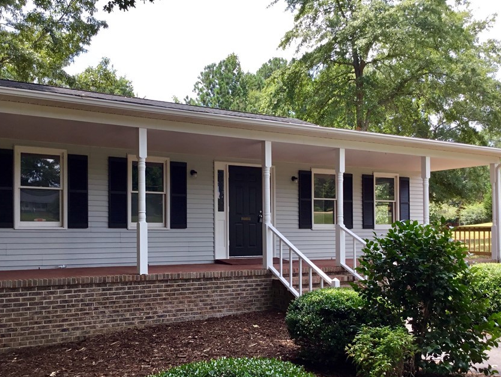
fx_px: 550
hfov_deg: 48.8
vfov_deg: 37.6
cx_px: 212
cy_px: 221
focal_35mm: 38
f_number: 2.4
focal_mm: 3.3
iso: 25
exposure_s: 1/379
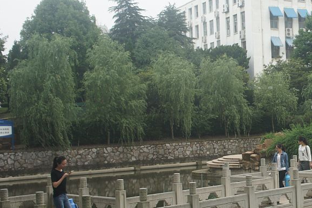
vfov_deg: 19.7
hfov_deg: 27.7
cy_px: 118
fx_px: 598
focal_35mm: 69
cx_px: 308
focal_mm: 22
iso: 200
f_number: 6.3
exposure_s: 1/125
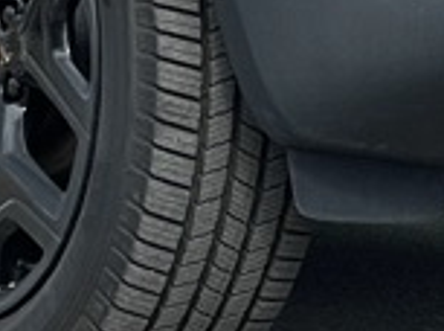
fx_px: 4466
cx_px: 250
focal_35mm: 349
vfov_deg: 4.2
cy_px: -360
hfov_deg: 5.7
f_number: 2
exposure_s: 1/1115
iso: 25
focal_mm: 6
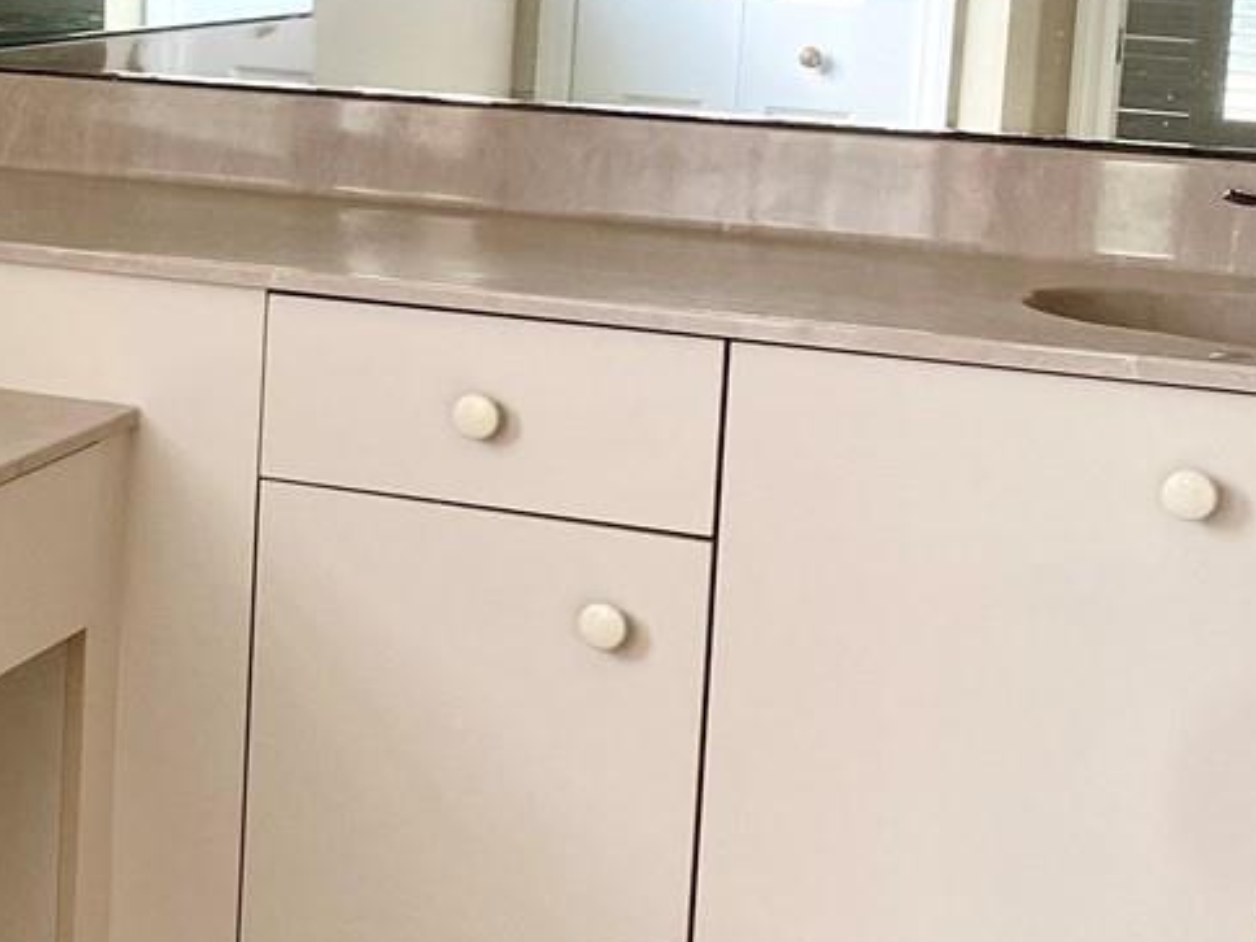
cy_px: 272
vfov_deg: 17.1
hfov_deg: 21.8
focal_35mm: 86
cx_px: -57
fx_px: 3120
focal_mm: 4.25
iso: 100
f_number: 1.8
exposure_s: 1/60
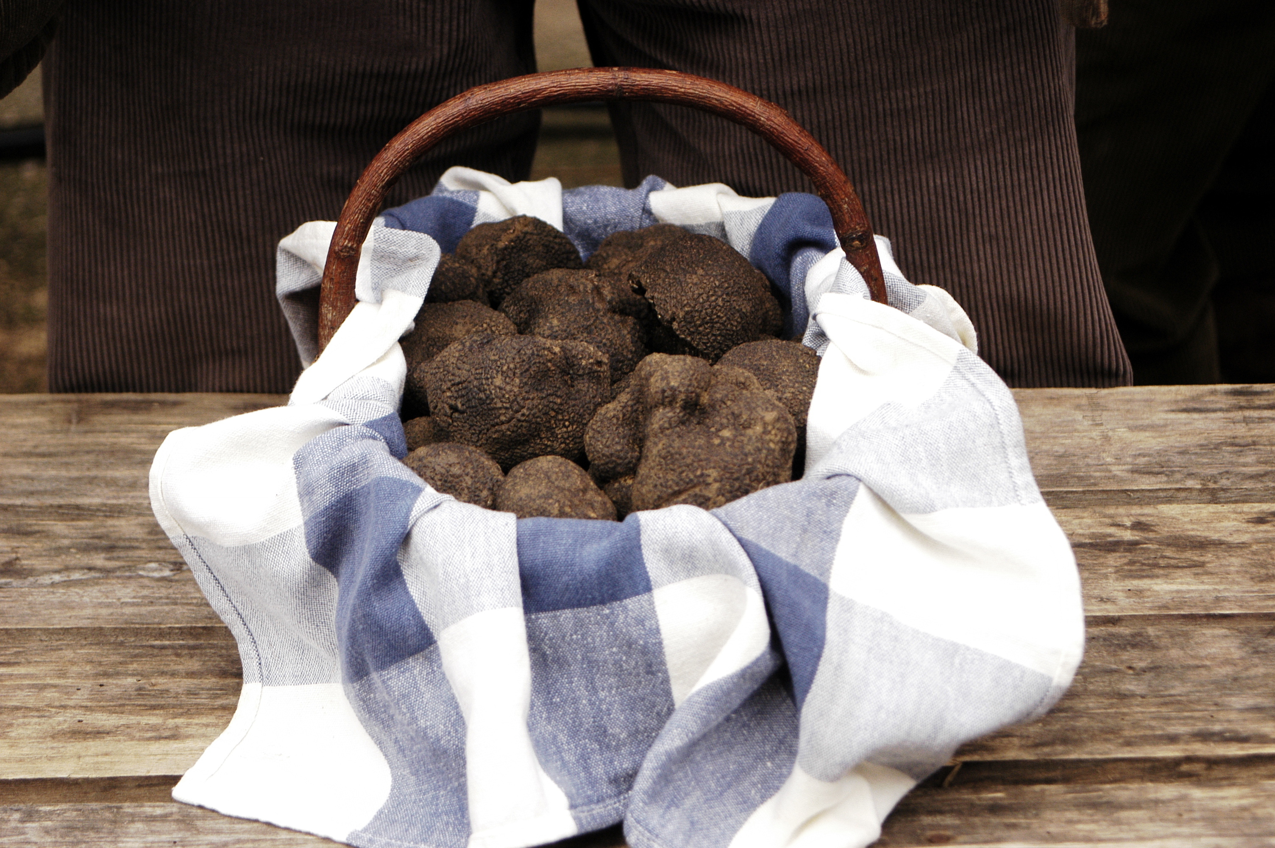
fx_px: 4246
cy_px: 424
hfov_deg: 17.1
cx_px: 638
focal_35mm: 120
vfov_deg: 11.4
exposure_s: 1/320
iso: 500
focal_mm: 80
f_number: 5.6
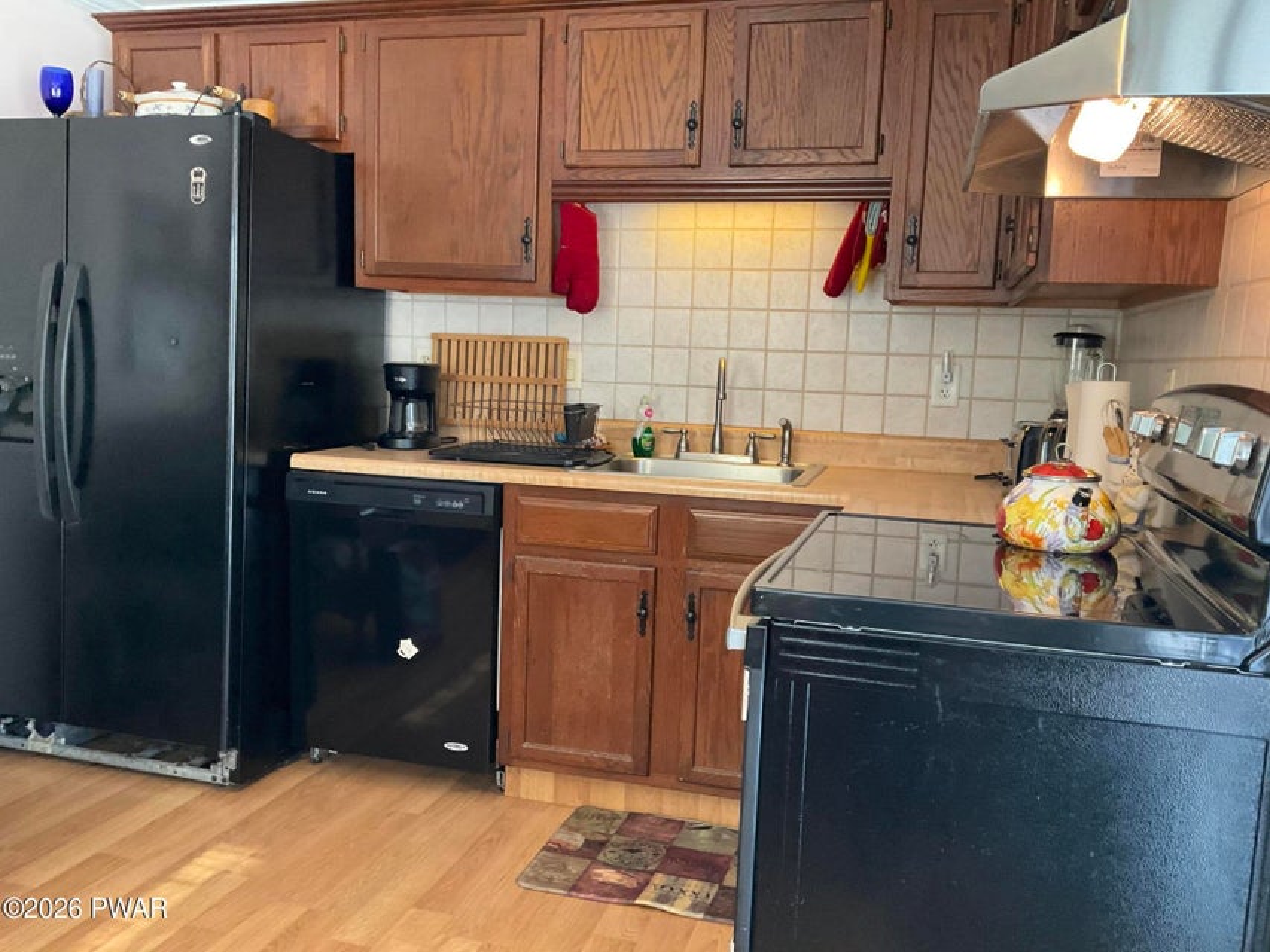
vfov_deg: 48.2
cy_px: 476
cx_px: 635
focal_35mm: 29
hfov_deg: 61.7
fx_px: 1064
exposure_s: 1/60
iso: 200
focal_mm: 3
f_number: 1.8
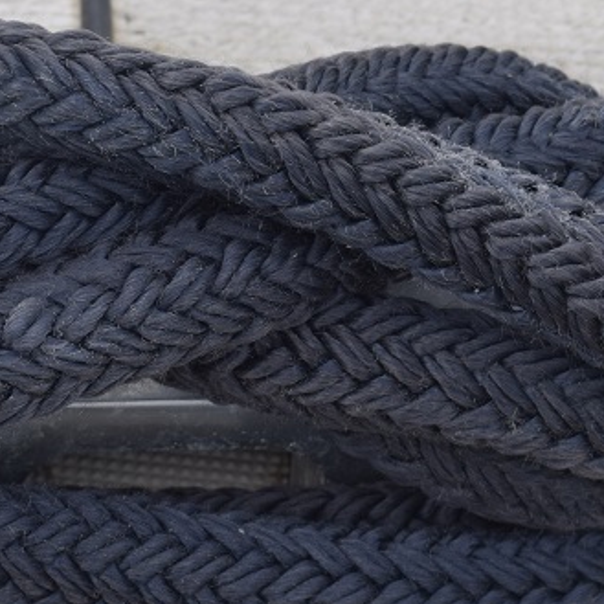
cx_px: 18
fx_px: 4310
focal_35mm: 218
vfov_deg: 8.0
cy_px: 198
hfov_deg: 8.0
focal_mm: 55
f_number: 10
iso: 400
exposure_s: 1/320
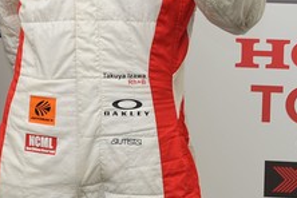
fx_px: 1501
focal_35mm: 182
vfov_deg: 7.4
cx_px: -153
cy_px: -102
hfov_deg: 10.9
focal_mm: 56
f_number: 5.6
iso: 400
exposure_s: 1/60
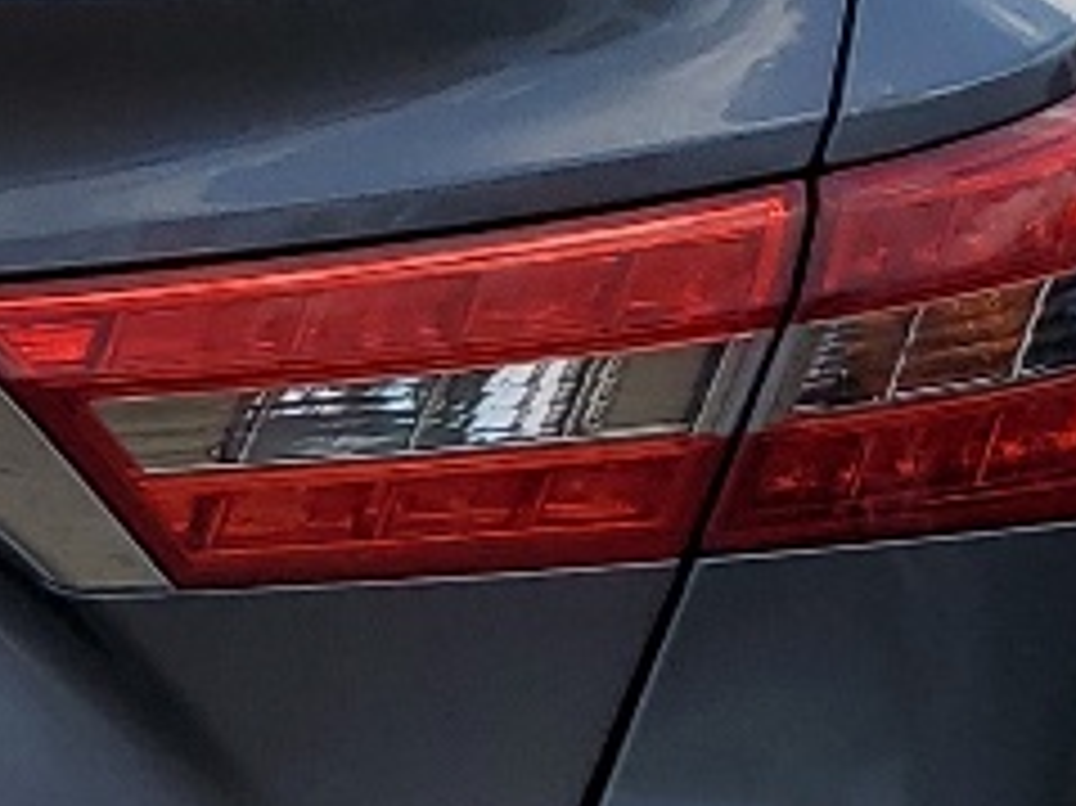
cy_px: 315
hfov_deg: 10.7
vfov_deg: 8.5
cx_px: -828
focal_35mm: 174
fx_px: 5406
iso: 50
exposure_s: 1/2500
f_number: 1.5
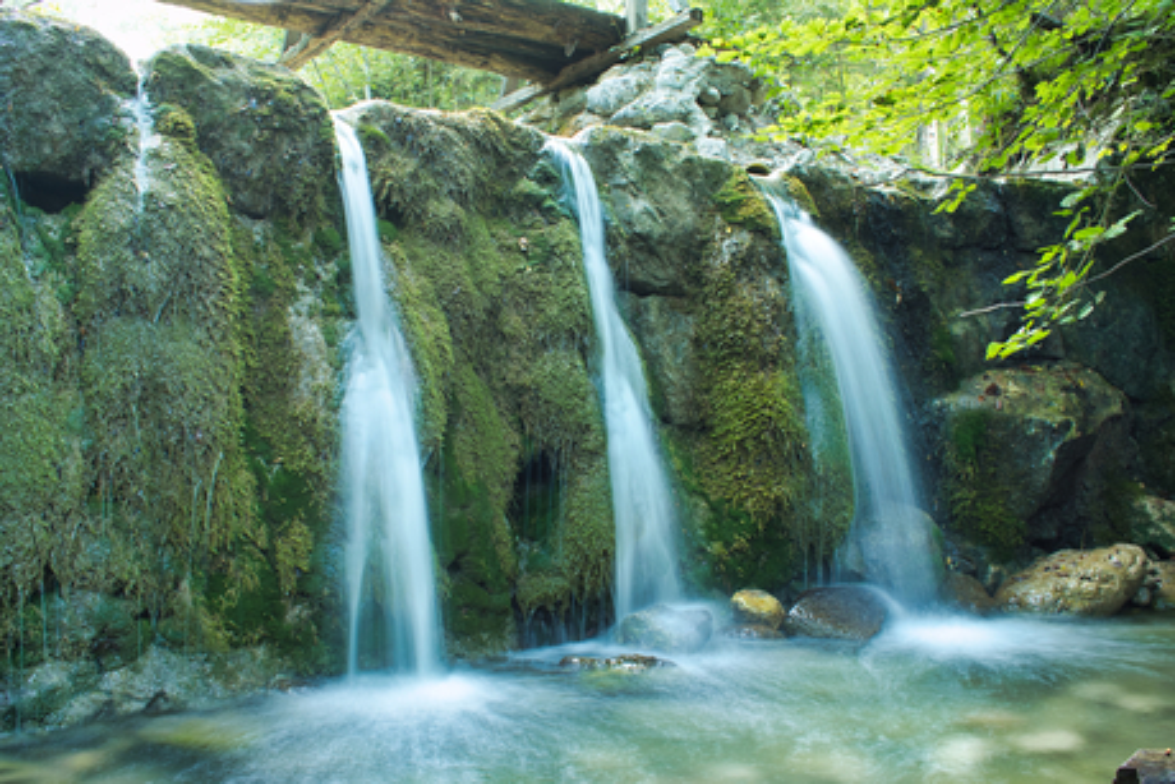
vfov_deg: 38.9
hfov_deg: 55.8
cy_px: 392
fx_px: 1110
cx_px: 588
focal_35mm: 34
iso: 100
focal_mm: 23
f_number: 7.1
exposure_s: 1.6
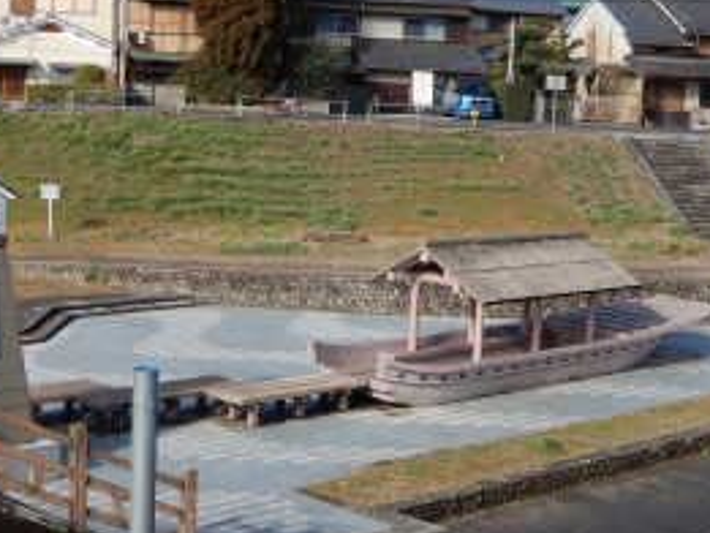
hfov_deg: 28.1
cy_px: 215
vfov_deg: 21.3
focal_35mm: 69
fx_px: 1416
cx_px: 373
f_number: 4
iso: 80
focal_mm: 8
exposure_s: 1/400
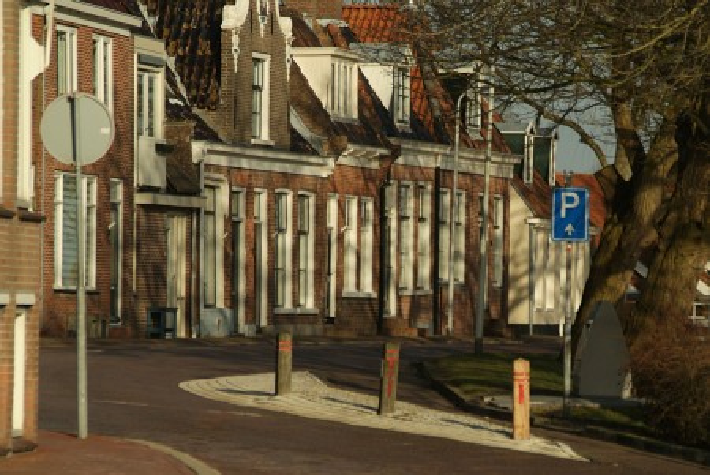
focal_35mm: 225
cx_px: 355
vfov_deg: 6.1
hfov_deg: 9.1
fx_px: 4442
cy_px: 238
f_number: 6
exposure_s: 1/1000
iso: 200
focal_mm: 150
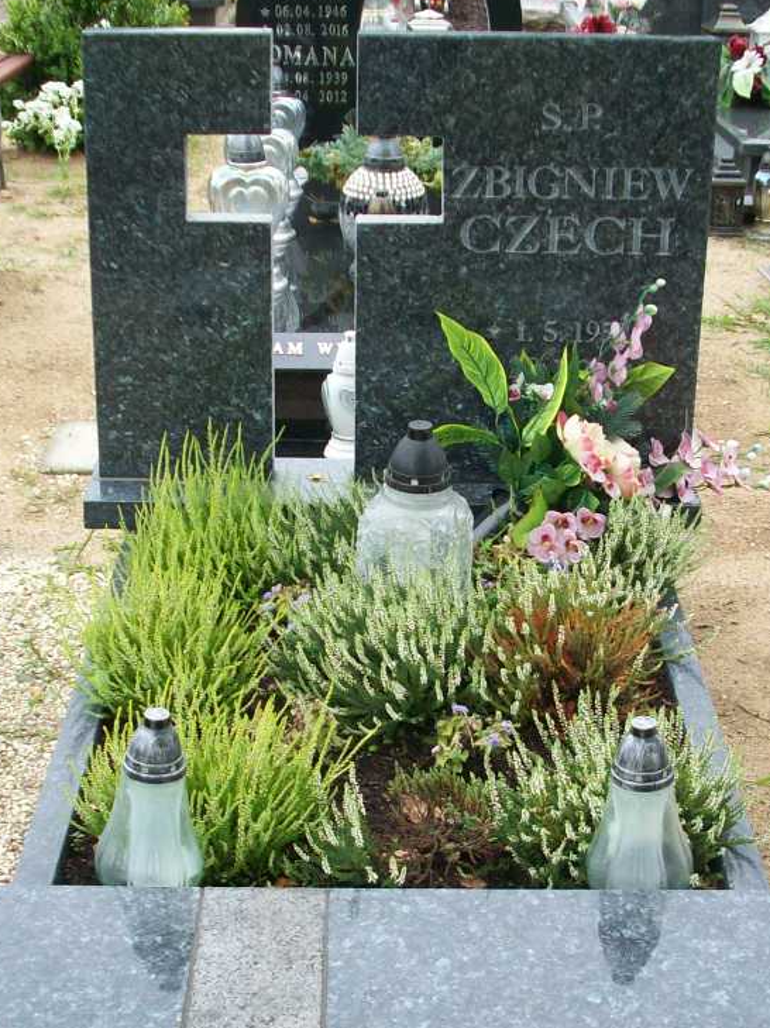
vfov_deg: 29.7
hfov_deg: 22.5
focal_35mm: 65
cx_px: 453
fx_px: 1930
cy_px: 654
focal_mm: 6.2
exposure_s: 1/187
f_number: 2.8
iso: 80
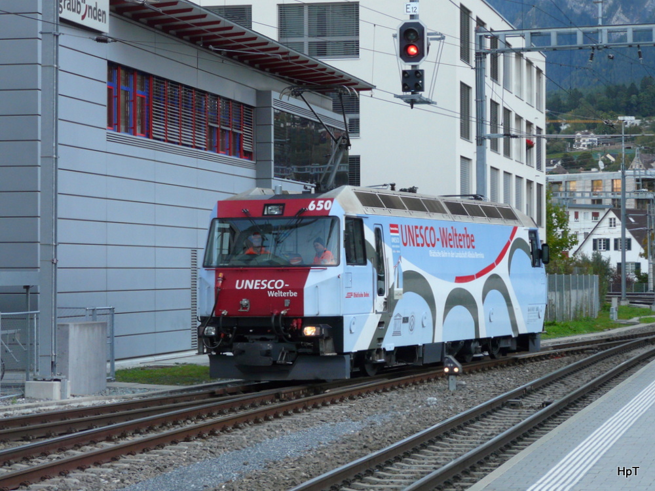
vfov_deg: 14.0
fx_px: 2006
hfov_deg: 18.5
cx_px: 328
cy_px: 246
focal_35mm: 106
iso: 200
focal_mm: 17.5
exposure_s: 1/160
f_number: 3.6
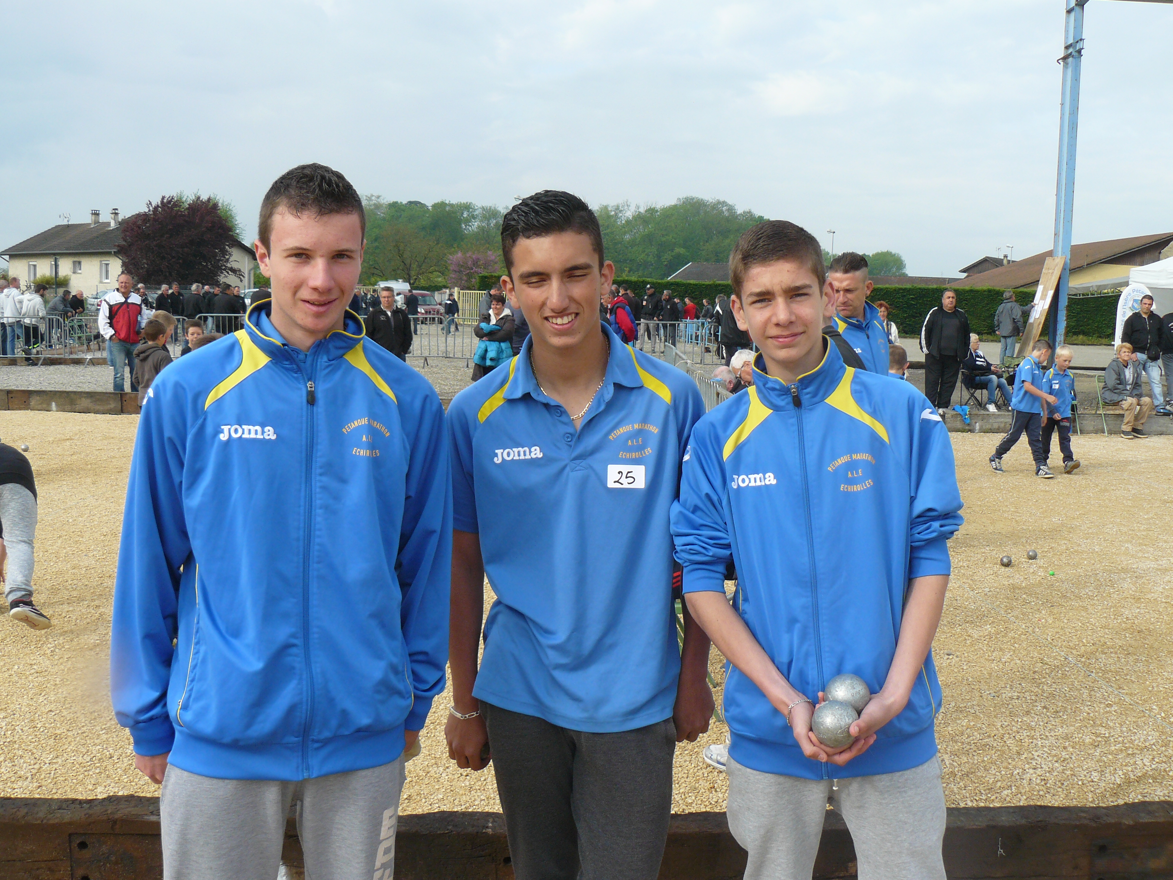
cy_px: 440
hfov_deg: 51.4
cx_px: 586
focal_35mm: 36
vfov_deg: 39.7
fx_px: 1220
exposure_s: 1/250
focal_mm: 6
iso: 100
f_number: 5
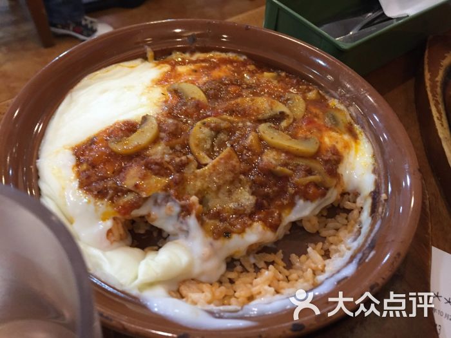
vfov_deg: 48.2
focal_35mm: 29
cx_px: 226
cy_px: 169
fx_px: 378
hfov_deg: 61.7
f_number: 2.2
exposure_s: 1/33
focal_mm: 4.15
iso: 200
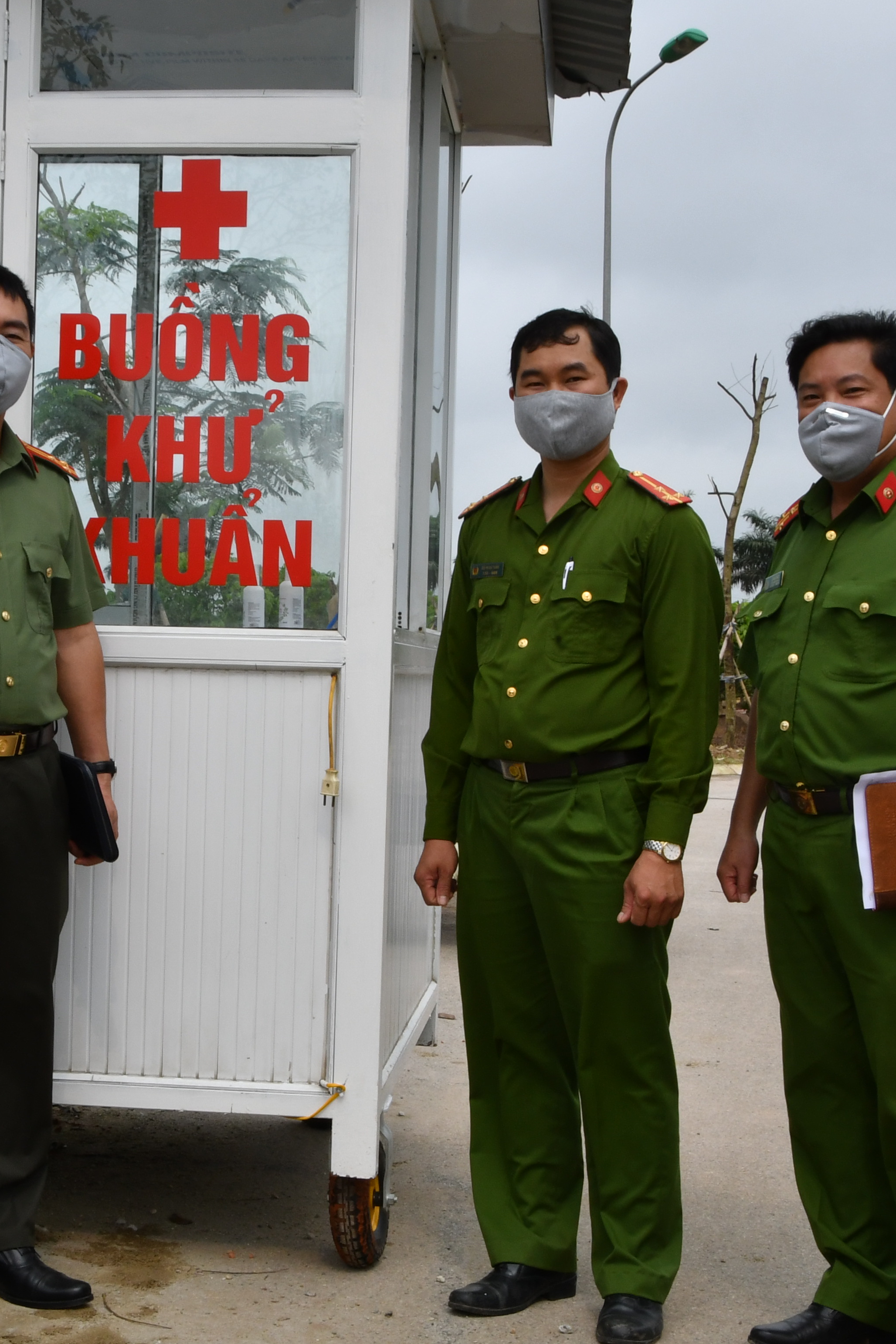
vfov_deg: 30.9
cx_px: 297
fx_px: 2426
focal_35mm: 65
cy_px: 777
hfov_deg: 20.8
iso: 320
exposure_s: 1/200
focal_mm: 24
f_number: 18
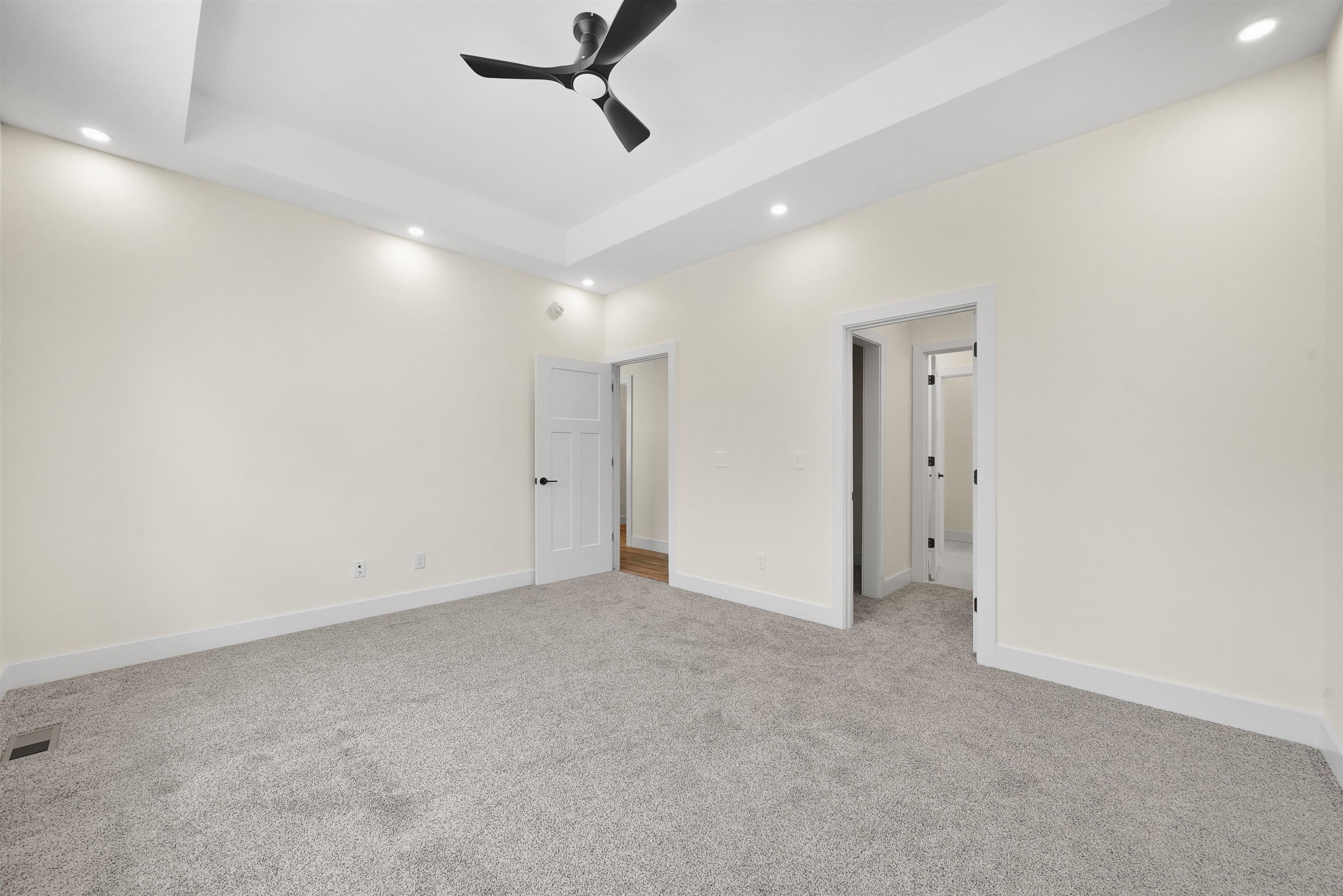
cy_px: 448
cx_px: 672
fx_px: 485
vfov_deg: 85.5
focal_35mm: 13
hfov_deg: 108.3
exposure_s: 1/20
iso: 2000
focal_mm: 13
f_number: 10
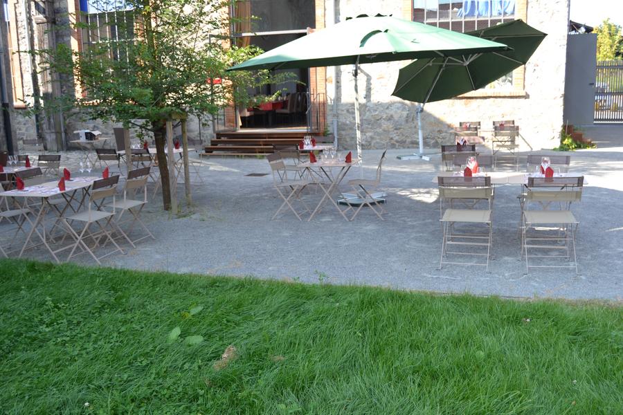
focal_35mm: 34
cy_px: 208
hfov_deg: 55.1
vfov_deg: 38.4
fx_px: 597
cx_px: 312
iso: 140
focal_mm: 23
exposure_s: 1/125
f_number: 5.6
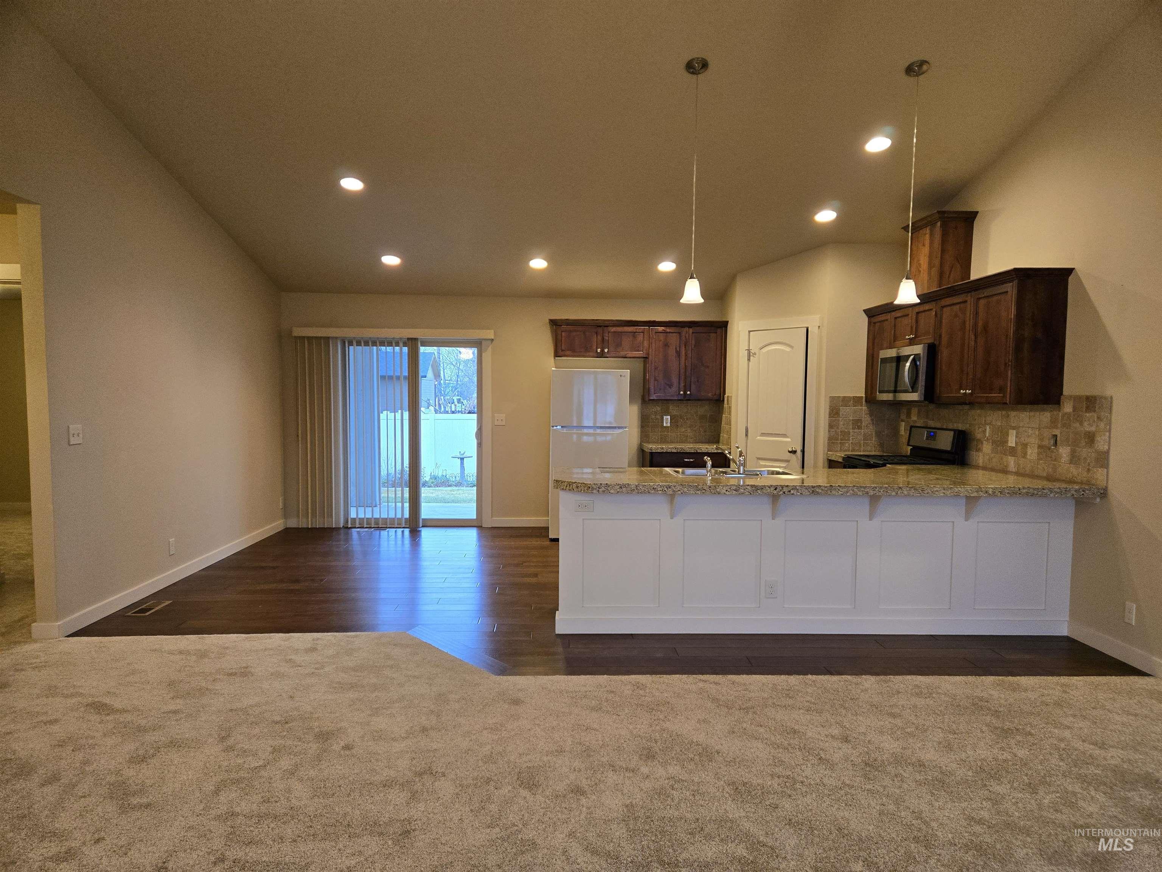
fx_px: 772
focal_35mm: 23
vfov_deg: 58.9
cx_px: 581
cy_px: 436
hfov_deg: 73.9
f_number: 1.8
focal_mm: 5.4
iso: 250
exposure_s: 1/120
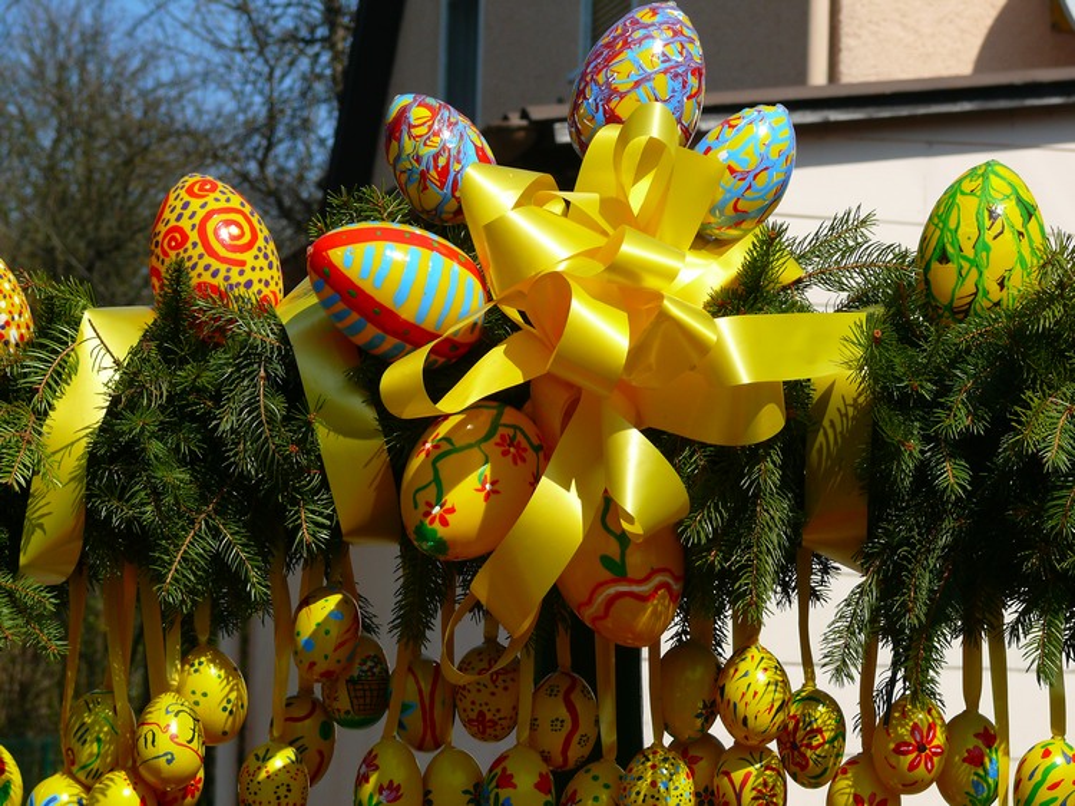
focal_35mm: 123
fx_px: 3819
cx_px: 538
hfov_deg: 16.0
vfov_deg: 12.0
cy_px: 403
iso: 100
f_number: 5.6
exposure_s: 1/250
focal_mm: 26.1
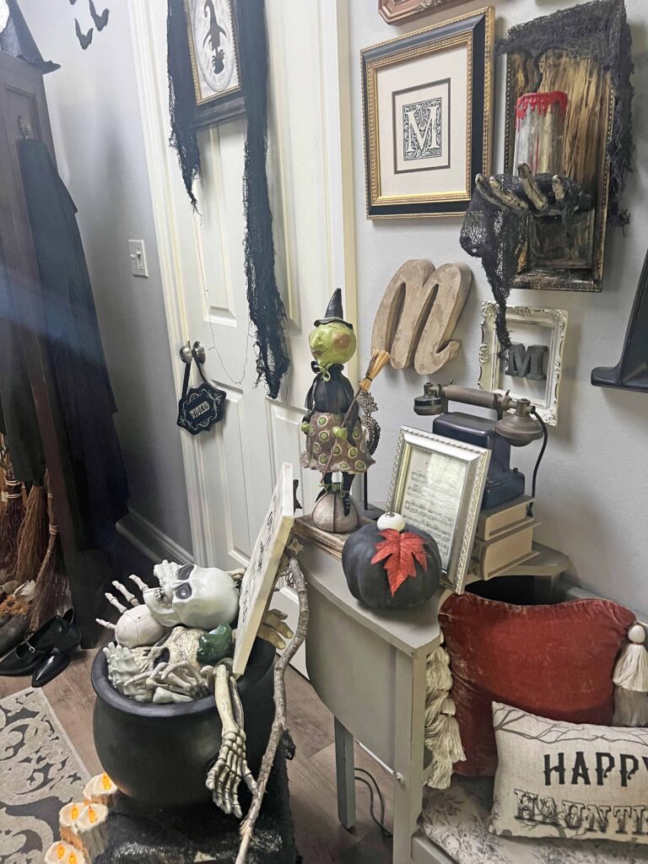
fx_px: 649
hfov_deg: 53.1
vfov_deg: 67.3
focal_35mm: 26
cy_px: 432
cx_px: 324
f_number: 1.5
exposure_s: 1/53
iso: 500
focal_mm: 5.7
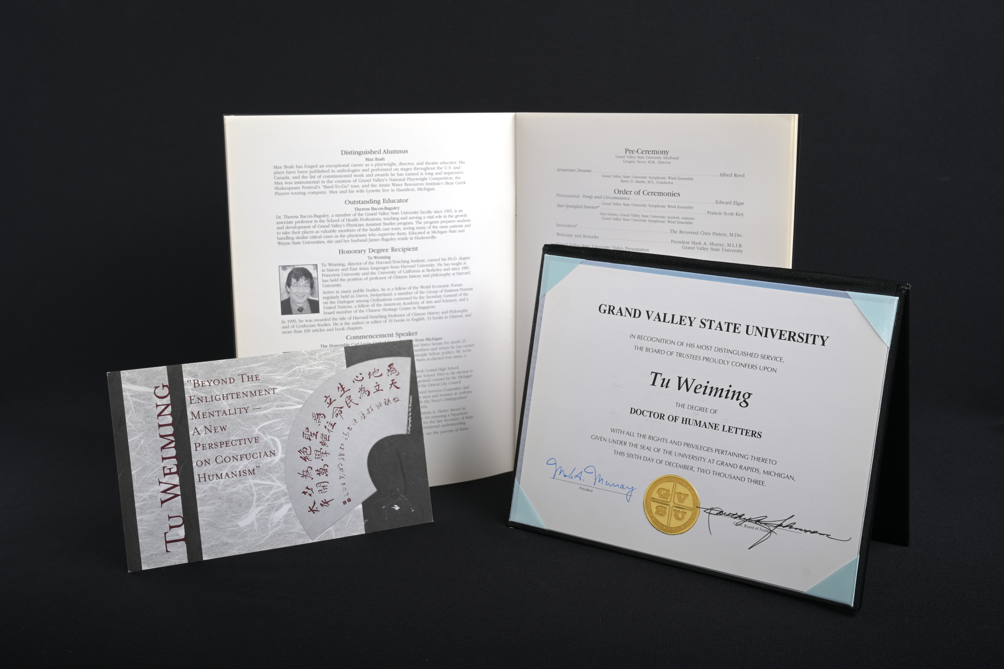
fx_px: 1199
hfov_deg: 45.4
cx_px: 502
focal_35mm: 43
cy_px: 334
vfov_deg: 31.2
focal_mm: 43
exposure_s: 1/200
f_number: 10
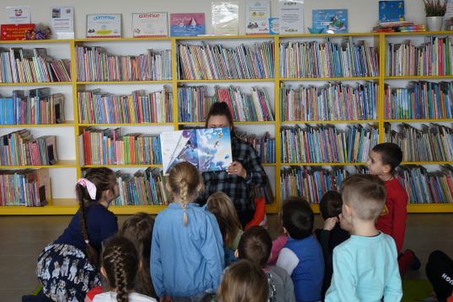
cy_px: 138
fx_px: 629
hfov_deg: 39.6
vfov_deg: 27.0
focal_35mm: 50
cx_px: 216
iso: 160
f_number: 2.8
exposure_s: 1/50
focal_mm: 15.45
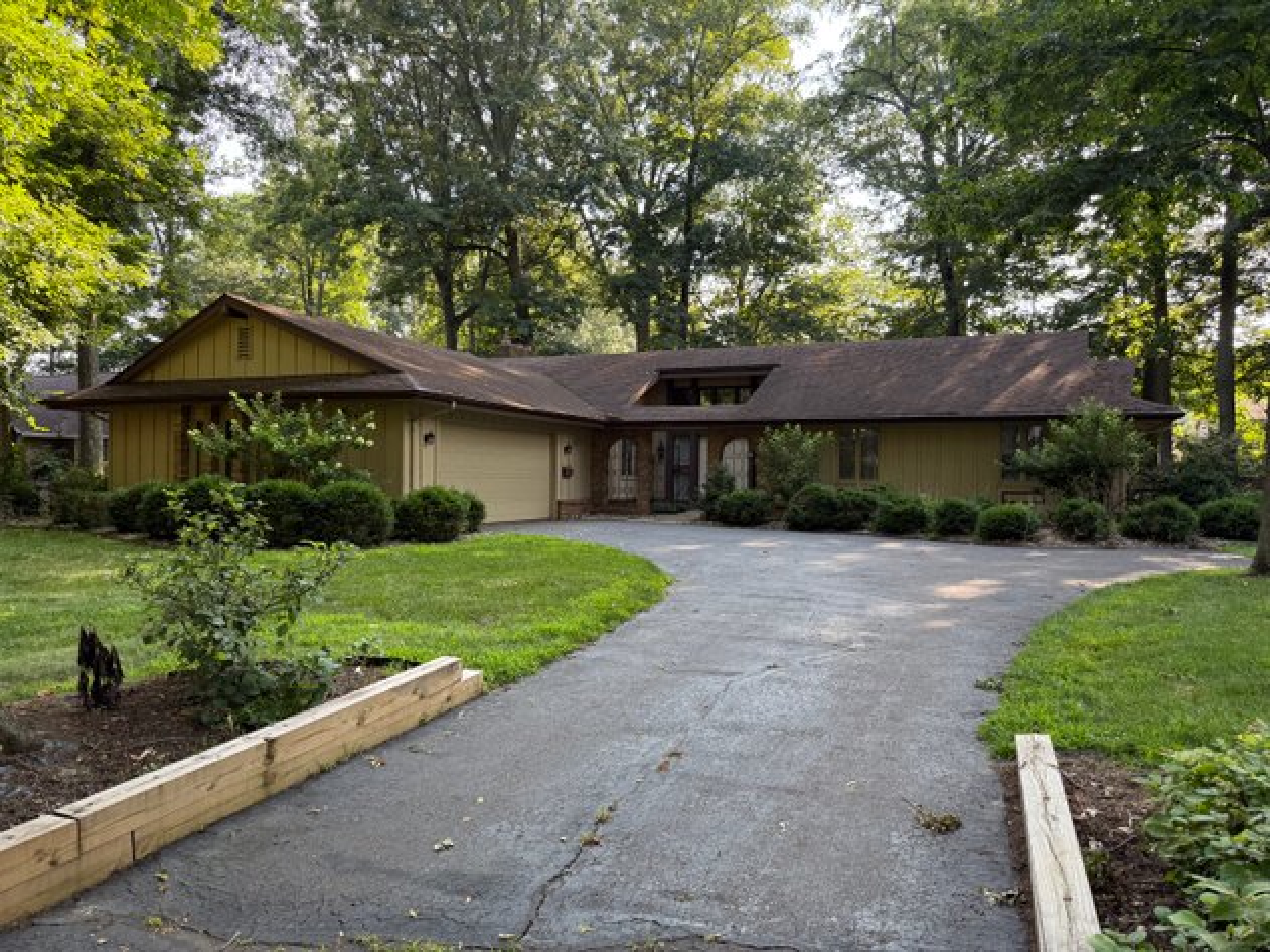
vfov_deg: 56.8
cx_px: 635
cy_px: 476
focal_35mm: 24
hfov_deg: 71.6
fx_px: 880
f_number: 1.78
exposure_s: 1/298
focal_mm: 6.76
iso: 100
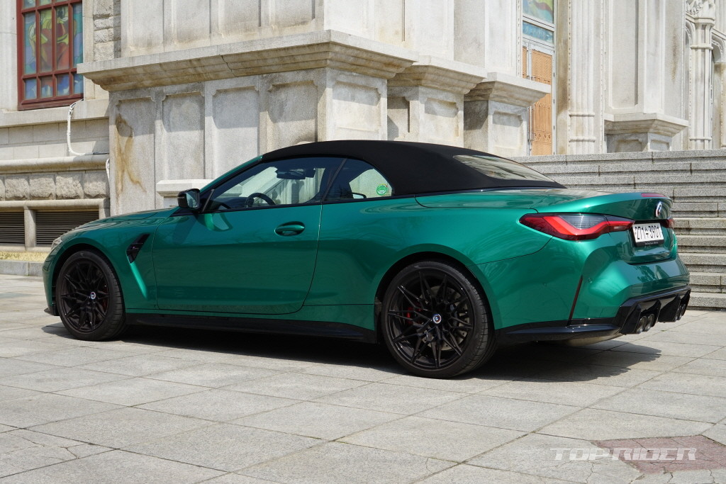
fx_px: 827
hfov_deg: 47.4
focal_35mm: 41
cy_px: 242
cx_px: 363
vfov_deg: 32.6
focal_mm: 41
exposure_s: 1/125
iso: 100
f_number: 10
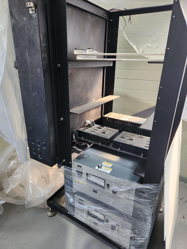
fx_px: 166
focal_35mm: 23
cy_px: 124
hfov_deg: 58.9
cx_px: 94
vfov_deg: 73.9
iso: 320
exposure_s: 1/120
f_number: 1.8
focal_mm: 5.4
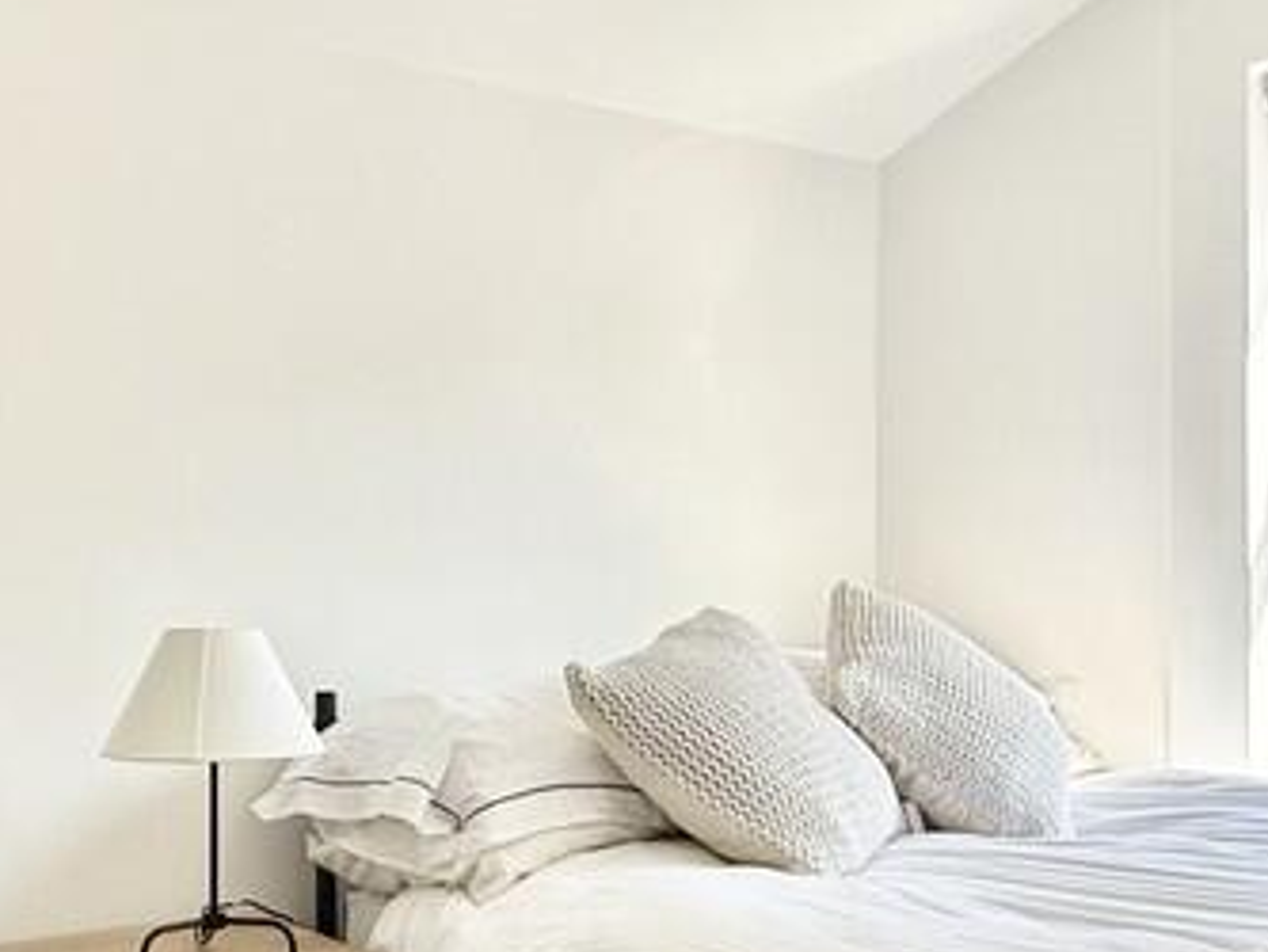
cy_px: 605
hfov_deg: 43.5
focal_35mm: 43
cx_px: 476
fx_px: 1576
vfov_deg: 33.4
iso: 64
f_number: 2.2
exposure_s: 1/279
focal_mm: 2.22
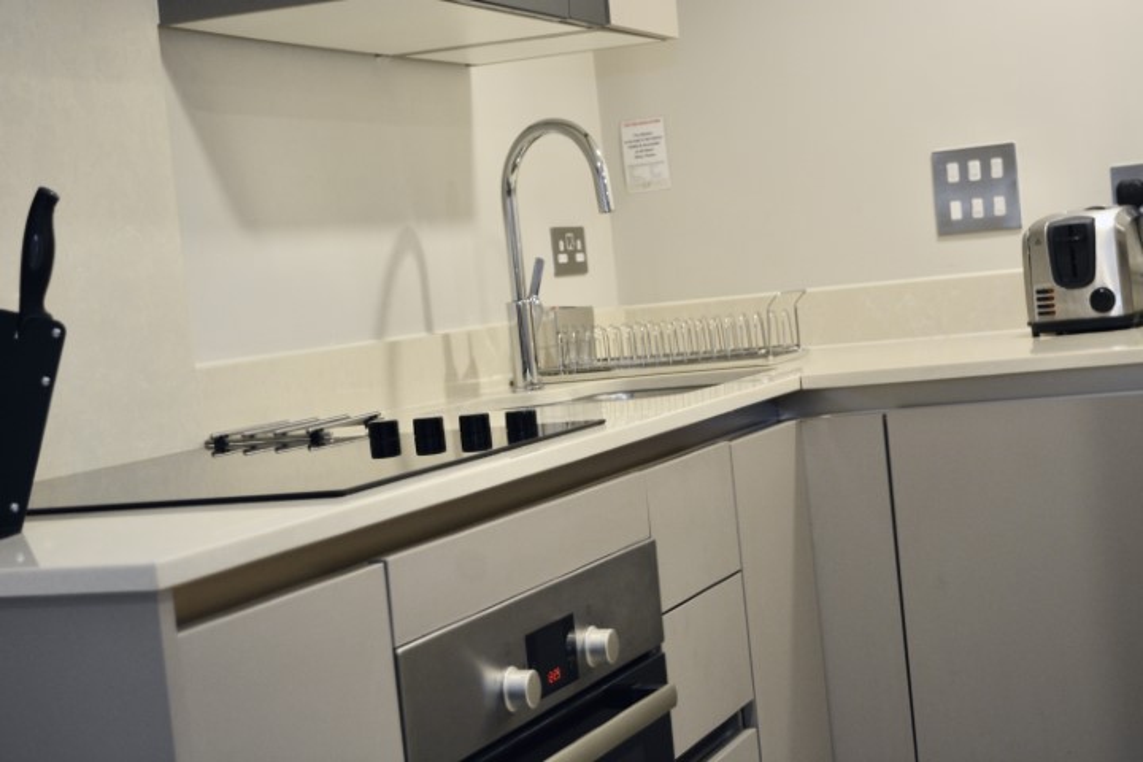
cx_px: 572
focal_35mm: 60
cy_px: 381
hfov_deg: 33.4
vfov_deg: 22.6
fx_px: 1905
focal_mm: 40
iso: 800
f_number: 5
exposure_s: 1/40
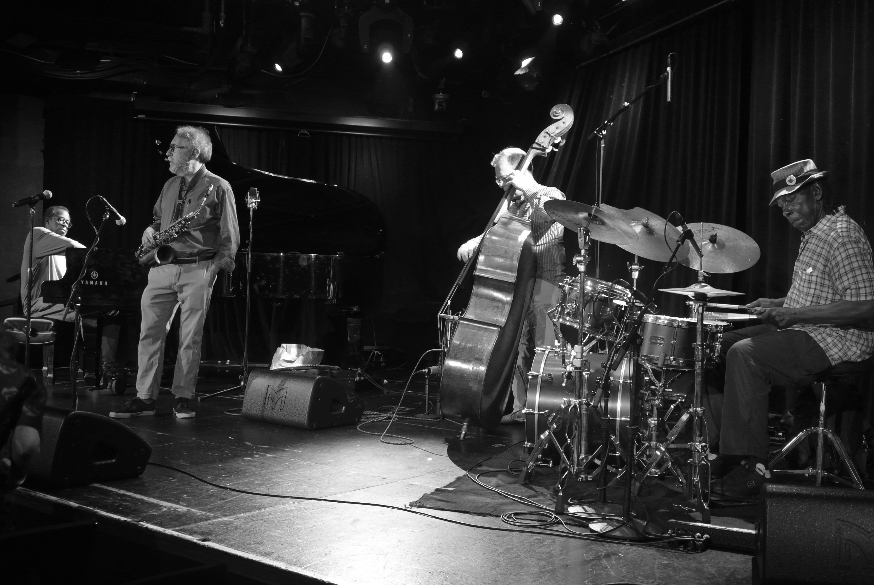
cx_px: 437
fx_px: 972
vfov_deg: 33.5
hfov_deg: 48.4
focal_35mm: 40
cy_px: 292
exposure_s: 1/15
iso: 800
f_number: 4.2
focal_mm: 15.1
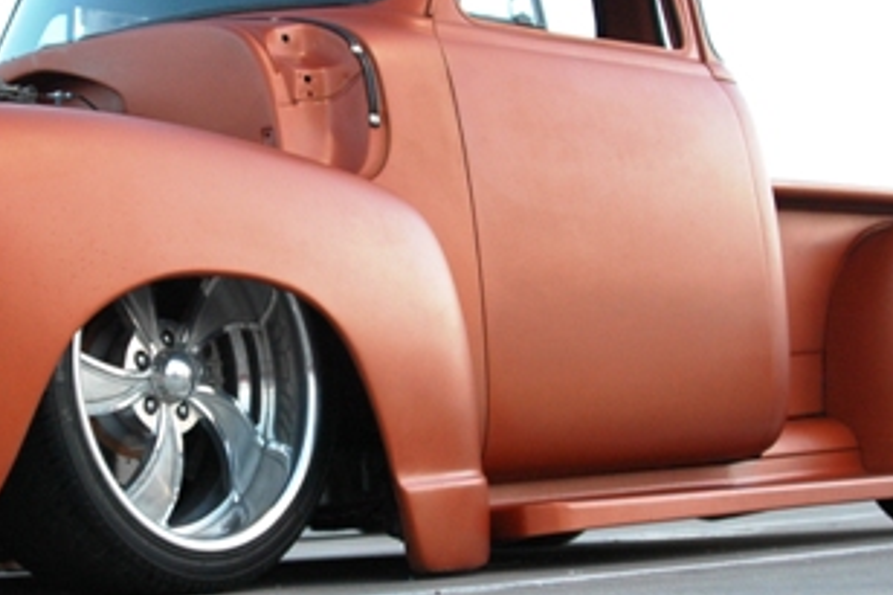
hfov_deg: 26.4
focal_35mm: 76
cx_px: 238
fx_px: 1884
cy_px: 296
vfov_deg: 17.9
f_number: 2.8
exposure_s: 1/100
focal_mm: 24
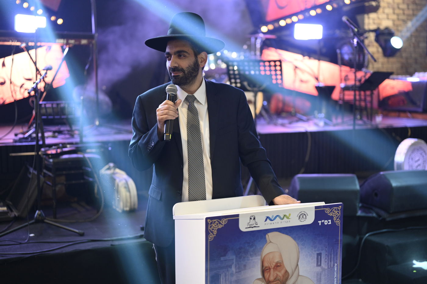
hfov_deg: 39.6
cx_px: 214
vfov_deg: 27.0
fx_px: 593
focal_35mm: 50
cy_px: 142
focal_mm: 50
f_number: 1.8
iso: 1250
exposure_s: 1/200
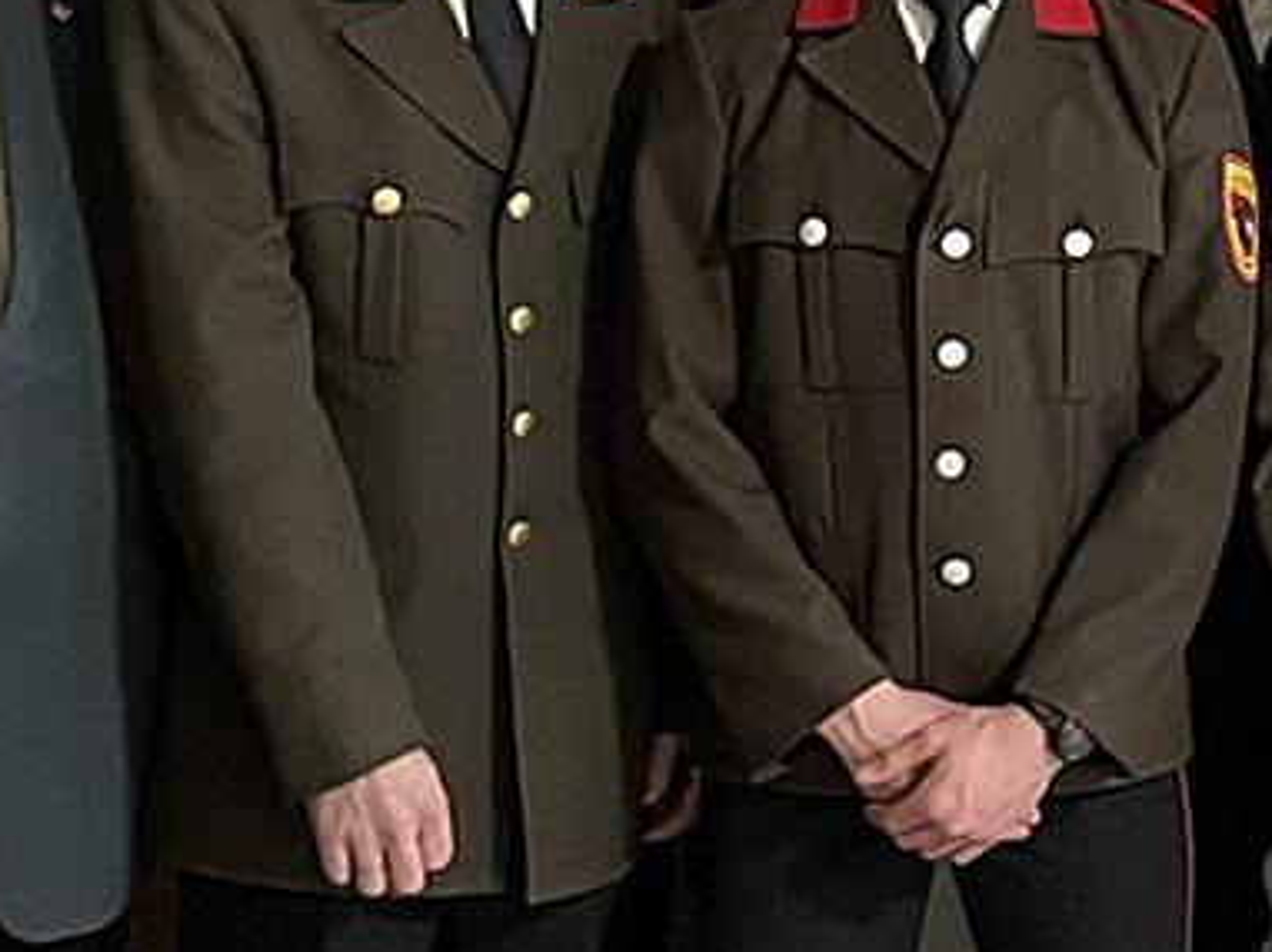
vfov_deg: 13.5
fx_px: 4003
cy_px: 170
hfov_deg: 17.1
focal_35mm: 109
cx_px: 1622
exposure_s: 1/25
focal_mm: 4.2
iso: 500
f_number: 1.6
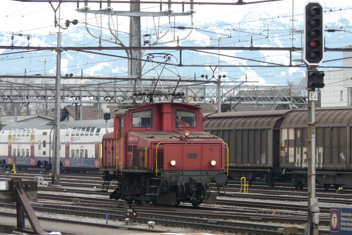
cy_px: 131
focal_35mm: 268
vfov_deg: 5.1
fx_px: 2621
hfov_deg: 7.7
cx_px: 176
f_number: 4
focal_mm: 42.2
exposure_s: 1/320
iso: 160
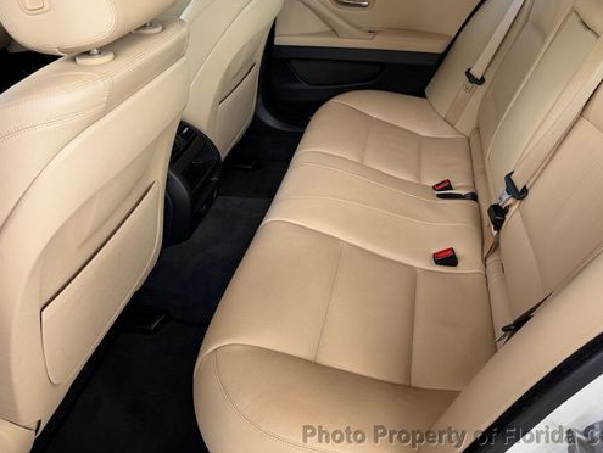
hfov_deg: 57.4
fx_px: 540
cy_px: 169
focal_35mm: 31
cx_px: 387
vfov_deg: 45.1
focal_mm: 6.76
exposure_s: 1/240
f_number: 1.78
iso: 64
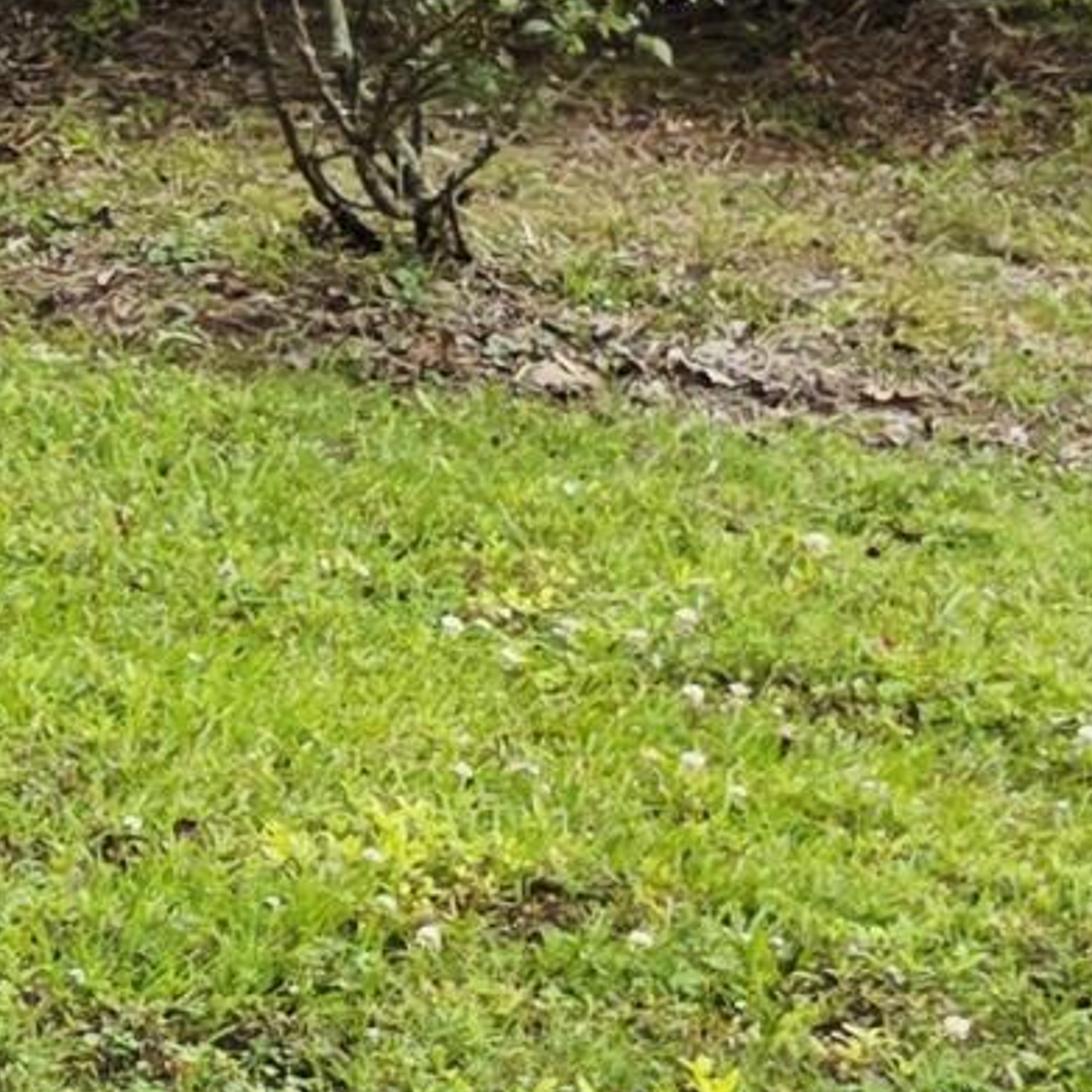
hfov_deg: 9.4
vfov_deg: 11.2
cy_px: 249
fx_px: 5568
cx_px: -1947
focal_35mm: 156
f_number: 1.7
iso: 80
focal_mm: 6.3
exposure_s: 1/5000
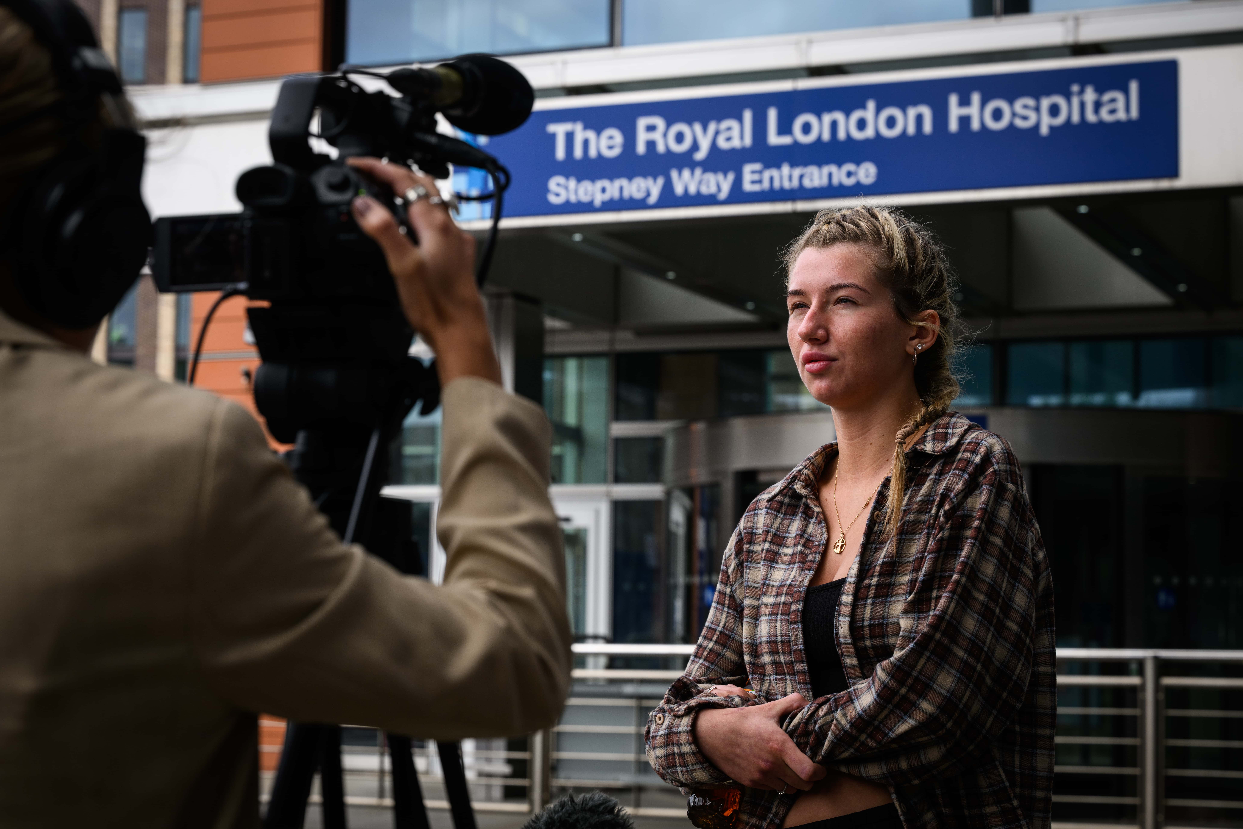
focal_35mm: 70
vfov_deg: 19.5
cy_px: 414
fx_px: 2417
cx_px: 622
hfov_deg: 28.8
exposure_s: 1/500
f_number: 6.3
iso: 250
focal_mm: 70
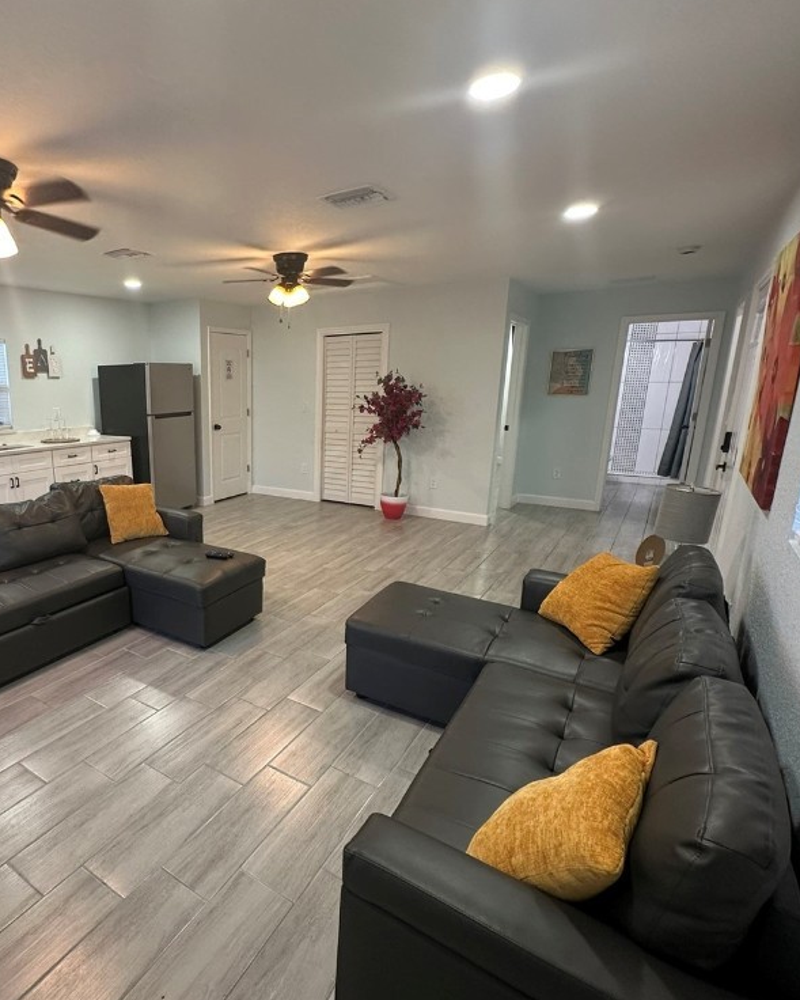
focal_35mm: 19
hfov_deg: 67.5
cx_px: 227
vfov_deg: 83.3
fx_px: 562
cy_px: 512
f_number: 2.2
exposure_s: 1/60
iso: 200
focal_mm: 2.22
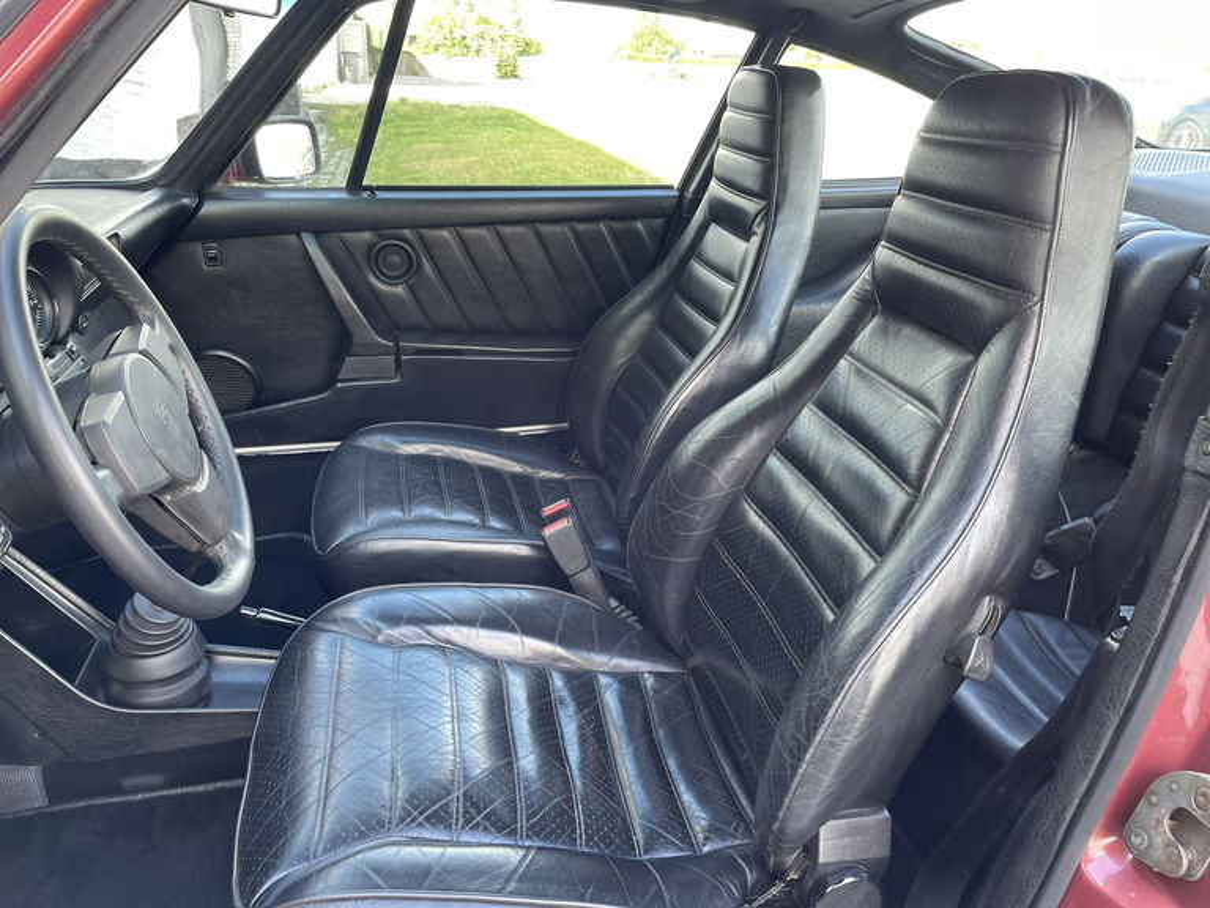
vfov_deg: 53.1
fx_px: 909
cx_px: 605
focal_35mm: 26
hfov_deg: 67.3
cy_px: 454
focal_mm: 4.2
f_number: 1.6
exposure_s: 1/121
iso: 80
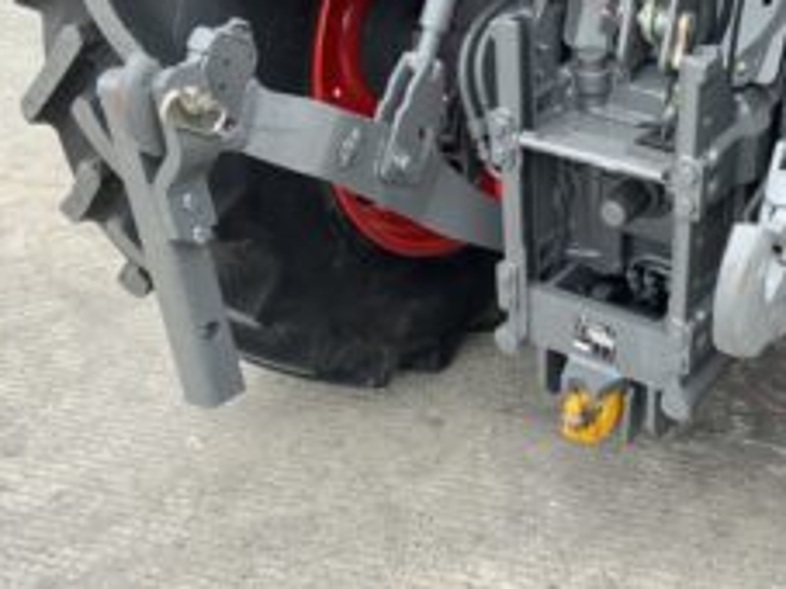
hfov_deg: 40.6
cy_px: 263
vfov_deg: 31.5
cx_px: 537
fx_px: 1044
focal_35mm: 46
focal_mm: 3
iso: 16
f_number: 1.8
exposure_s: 1/231
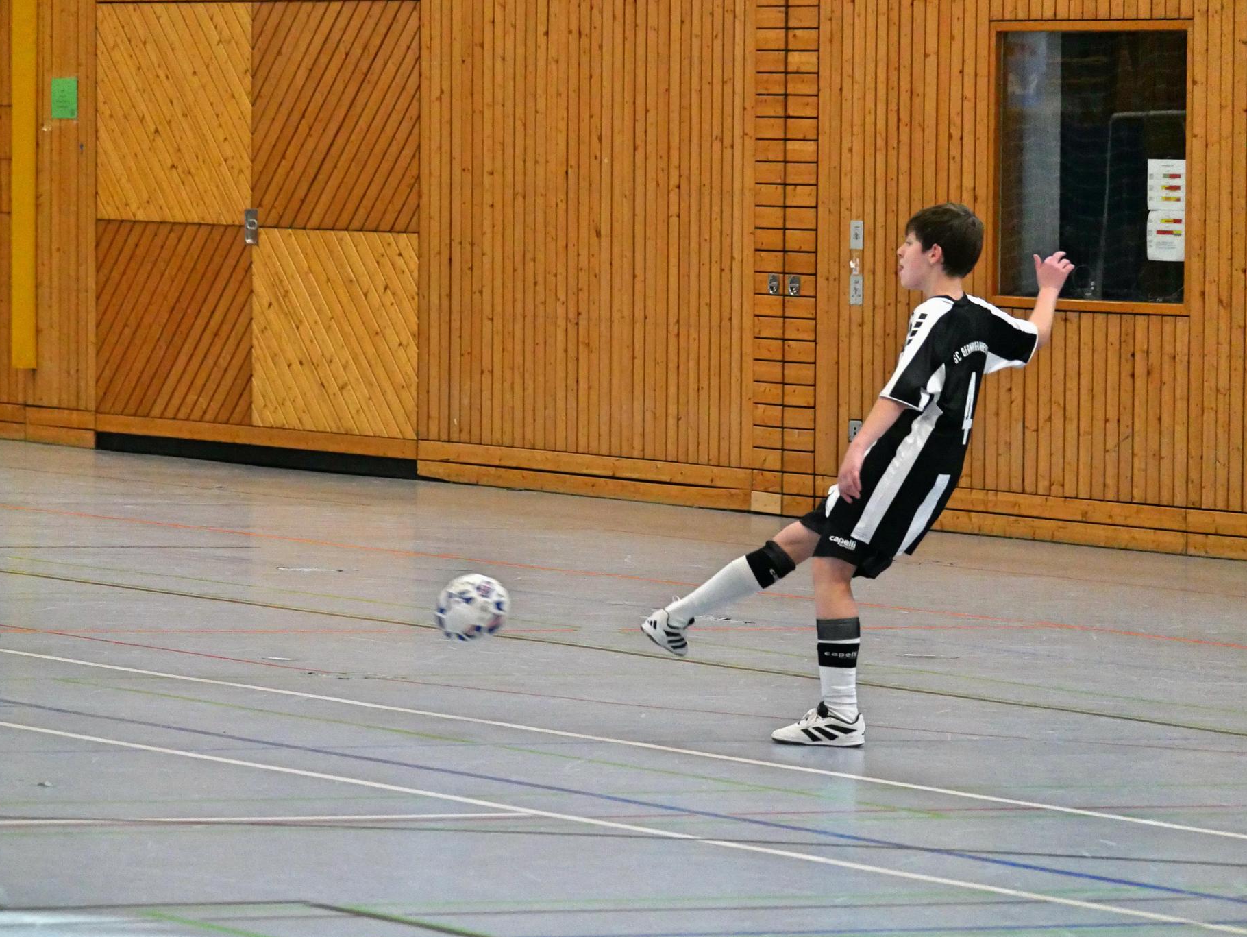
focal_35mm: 211
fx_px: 7605
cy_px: 450
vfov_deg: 7.0
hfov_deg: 9.4
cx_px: 606
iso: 3200
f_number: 4
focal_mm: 100
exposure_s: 1/500
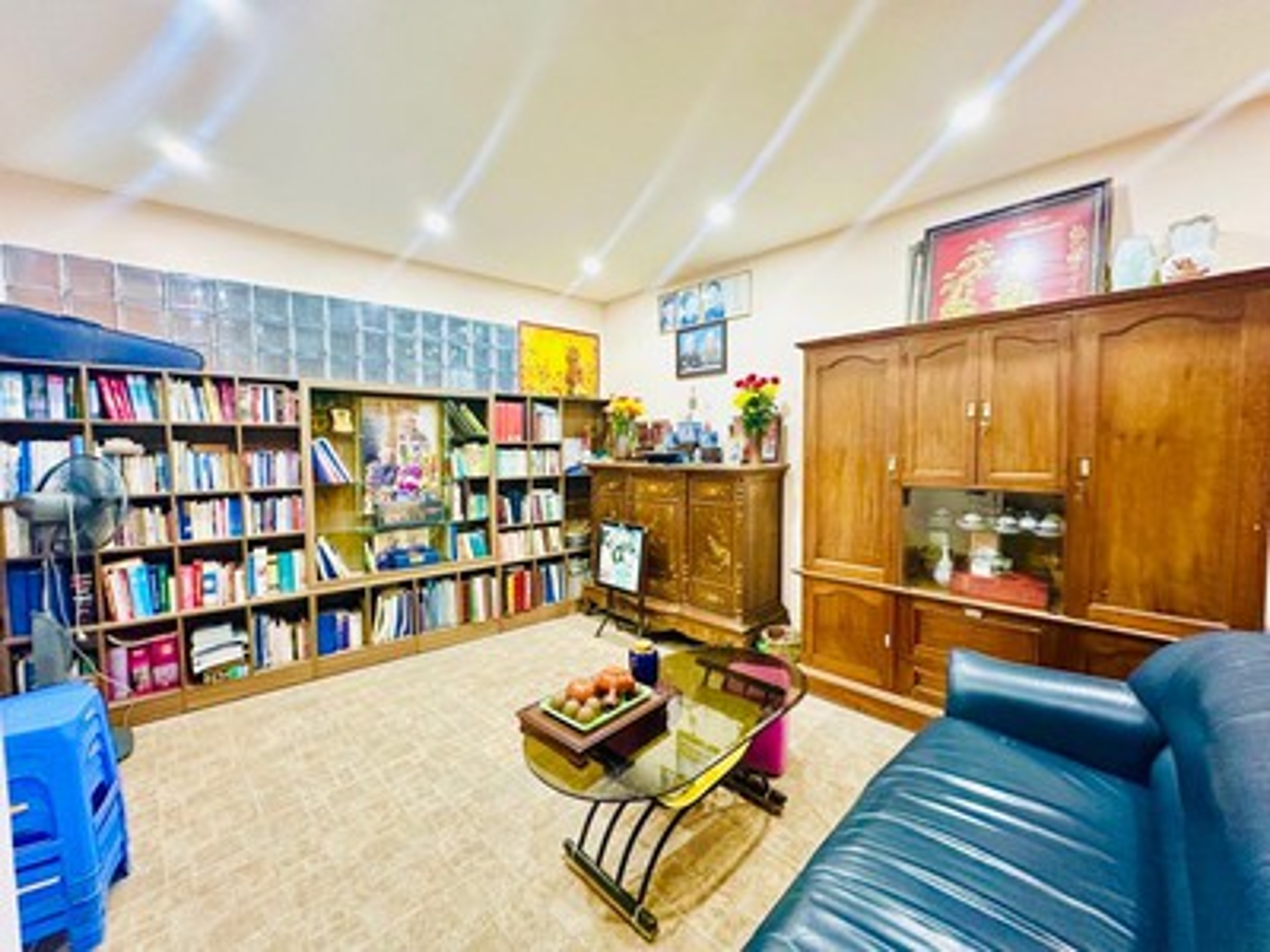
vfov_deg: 85.7
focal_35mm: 14
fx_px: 514
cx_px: 635
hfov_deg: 102.1
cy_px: 476
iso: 500
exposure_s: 1/50
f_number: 2.2
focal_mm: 2.22
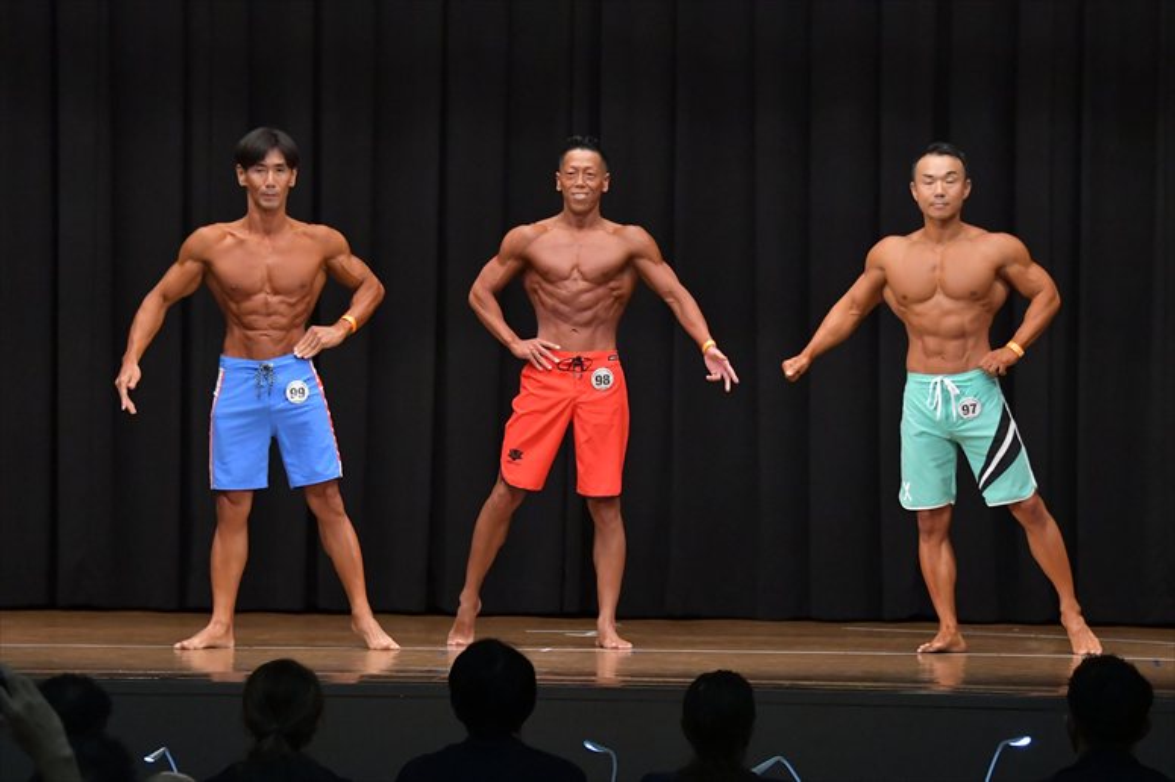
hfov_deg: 12.2
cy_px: 391
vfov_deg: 8.2
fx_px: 5481
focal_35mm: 168
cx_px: 588
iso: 6400
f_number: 5.6
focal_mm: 112
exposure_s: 1/400
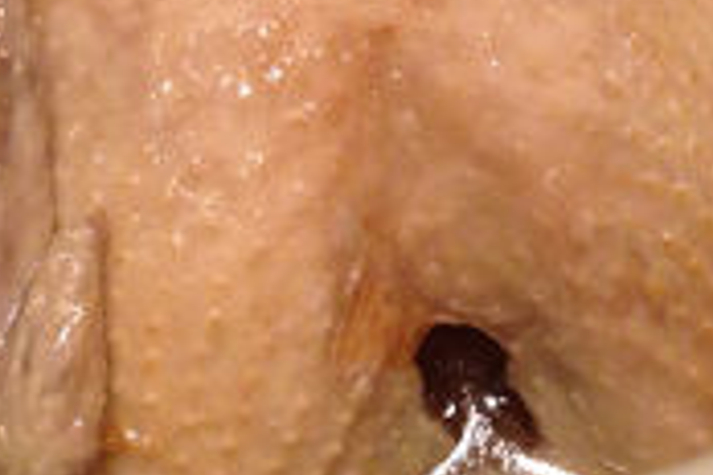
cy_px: -248
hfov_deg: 15.9
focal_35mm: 128
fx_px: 2535
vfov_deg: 10.3
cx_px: 193
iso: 250
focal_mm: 4.13
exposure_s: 1/20
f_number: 2.4
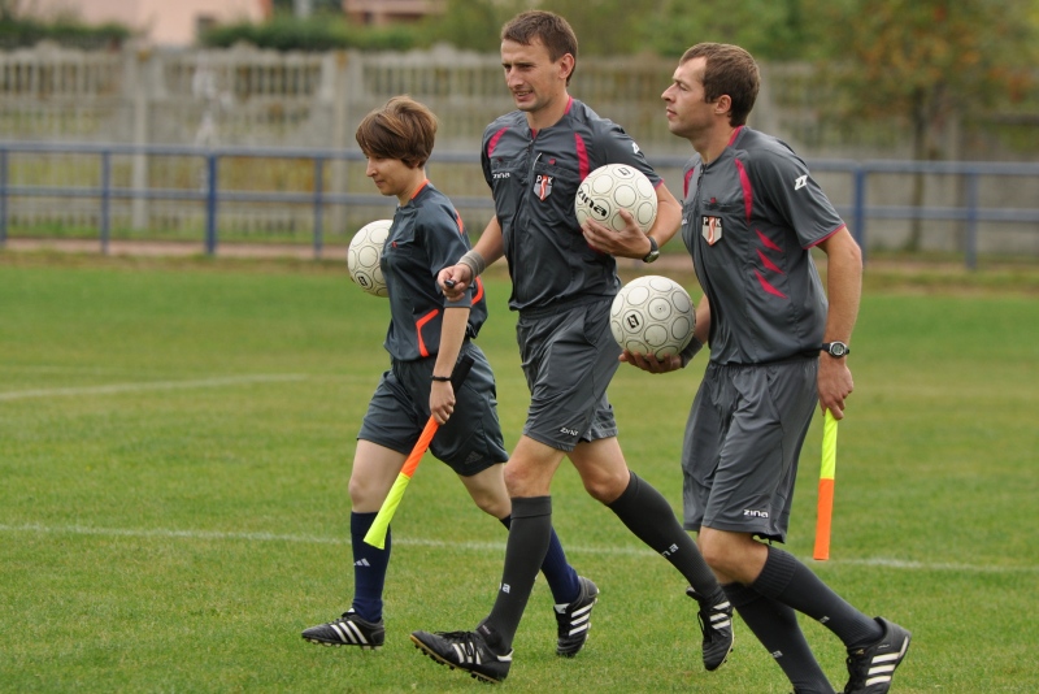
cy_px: 347
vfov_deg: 5.6
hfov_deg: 8.3
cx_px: 520
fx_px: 7145
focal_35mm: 248
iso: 200
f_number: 4
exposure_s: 1/800
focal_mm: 165
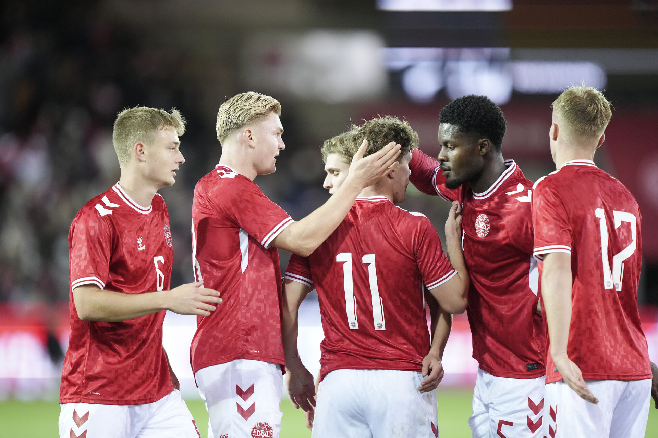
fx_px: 7311
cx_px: 329
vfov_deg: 3.4
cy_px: 219
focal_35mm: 400
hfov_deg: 5.2
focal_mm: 400
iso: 5000
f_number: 2.8
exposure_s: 1/1250
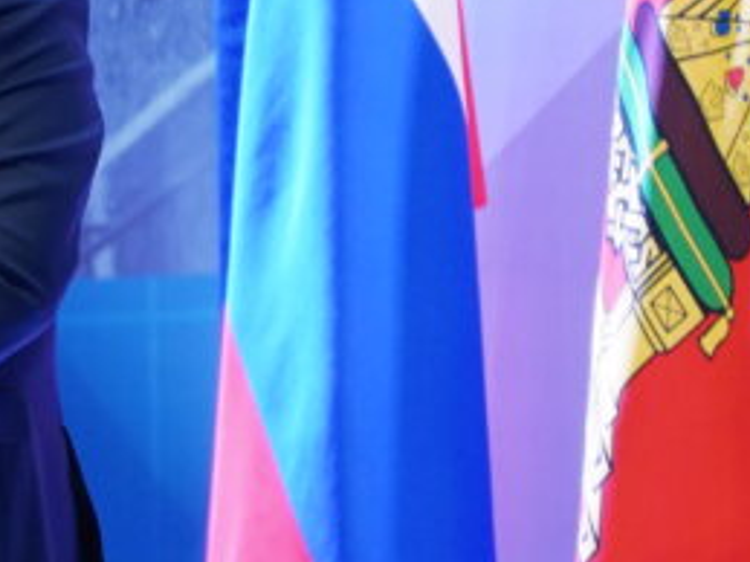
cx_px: -631
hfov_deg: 3.0
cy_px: 94
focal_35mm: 659
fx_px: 14271
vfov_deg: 2.3
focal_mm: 173
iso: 2500
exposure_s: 1/200
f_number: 2.8
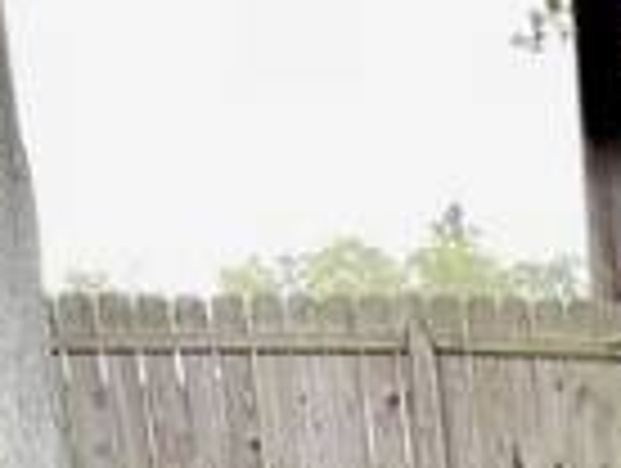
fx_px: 2875
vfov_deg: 7.9
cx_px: 1305
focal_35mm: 160
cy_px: 1429
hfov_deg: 11.0
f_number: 1.6
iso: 32
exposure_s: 1/129
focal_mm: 5.1
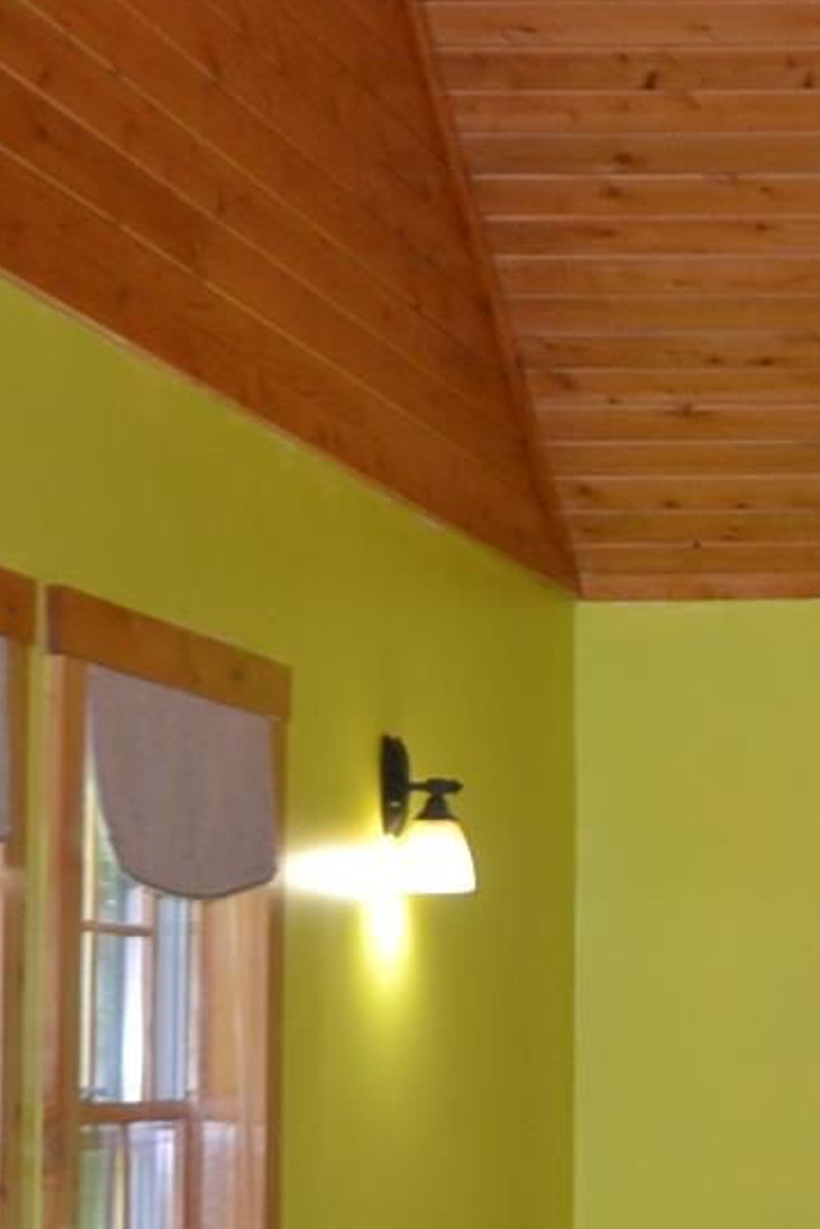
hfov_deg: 11.8
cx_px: 1359
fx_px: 3726
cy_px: 717
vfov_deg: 18.7
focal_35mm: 109
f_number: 3.5
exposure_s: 1/60
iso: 400
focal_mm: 17
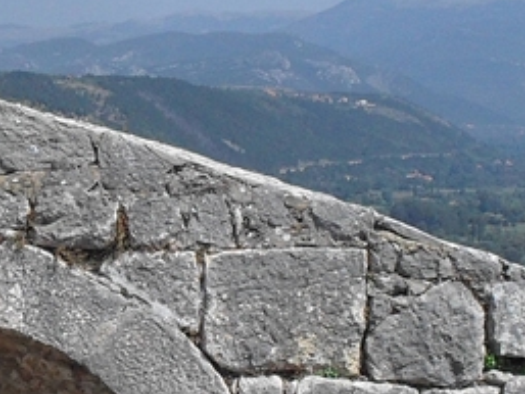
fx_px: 2064
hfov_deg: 14.4
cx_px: 141
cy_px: 390
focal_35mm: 136
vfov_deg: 10.8
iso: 100
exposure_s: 1/350
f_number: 8.4
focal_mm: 6.3
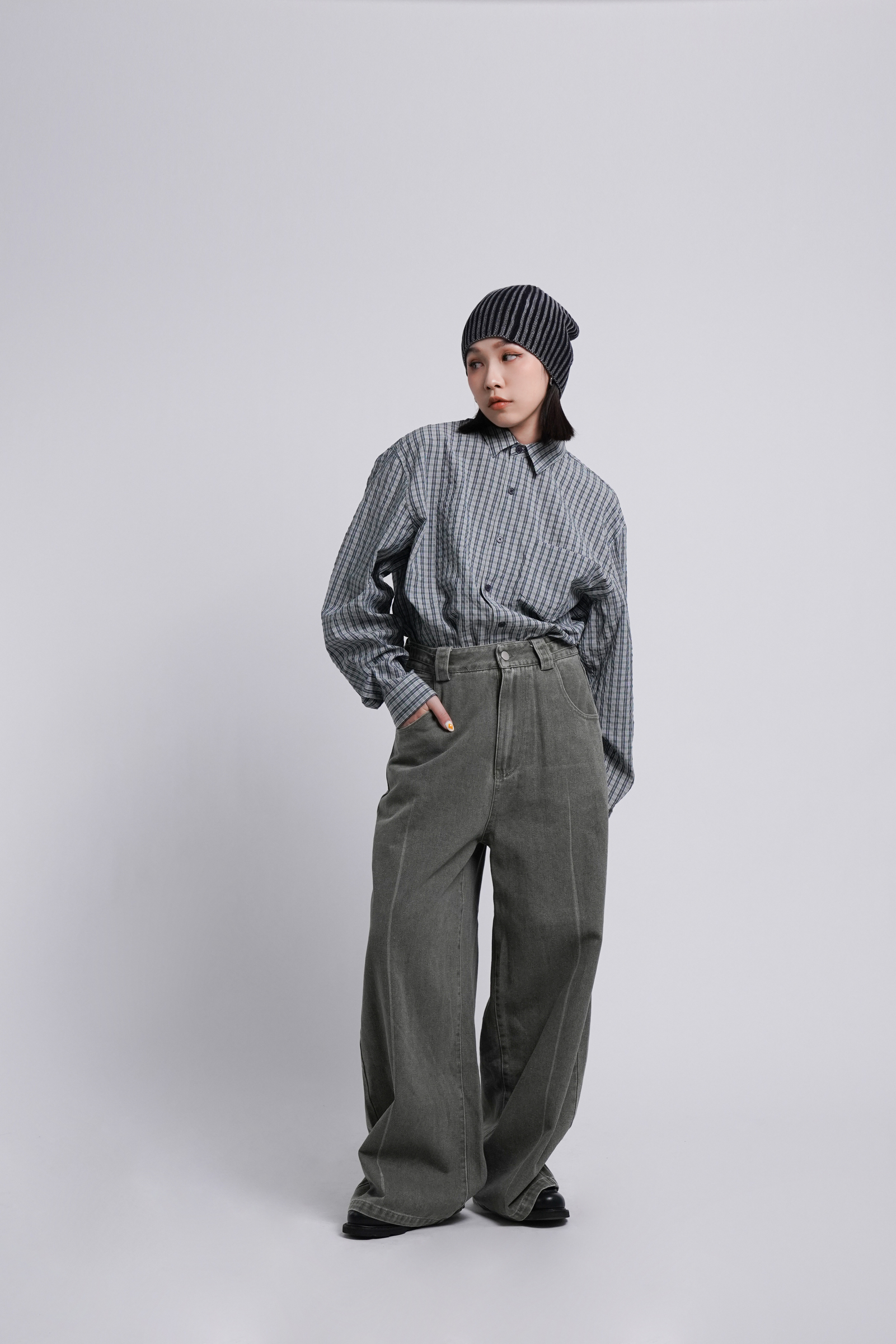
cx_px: 448
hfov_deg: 20.6
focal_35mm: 66
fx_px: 2463
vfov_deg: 30.5
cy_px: 672
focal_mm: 44
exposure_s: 1/250
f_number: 5
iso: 500
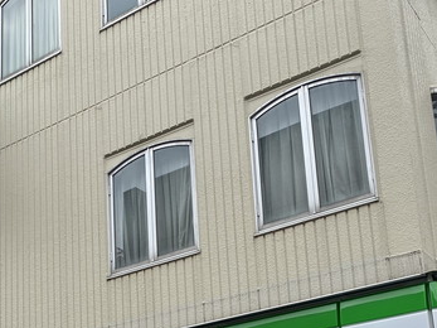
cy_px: 357
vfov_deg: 23.0
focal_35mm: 60
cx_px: 94
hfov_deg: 31.5
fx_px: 757
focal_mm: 4.25
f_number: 1.8
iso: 32
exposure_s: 1/1182
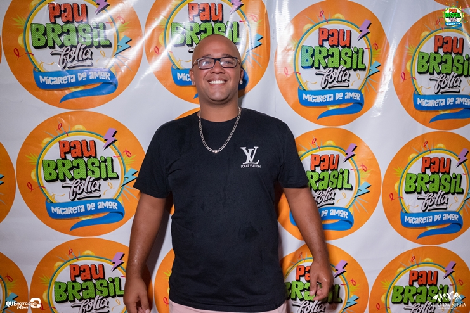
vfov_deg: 36.9
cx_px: 235
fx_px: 470
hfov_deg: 53.1
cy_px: 156
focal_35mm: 36
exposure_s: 1/200
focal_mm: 24
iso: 2500
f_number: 2.8
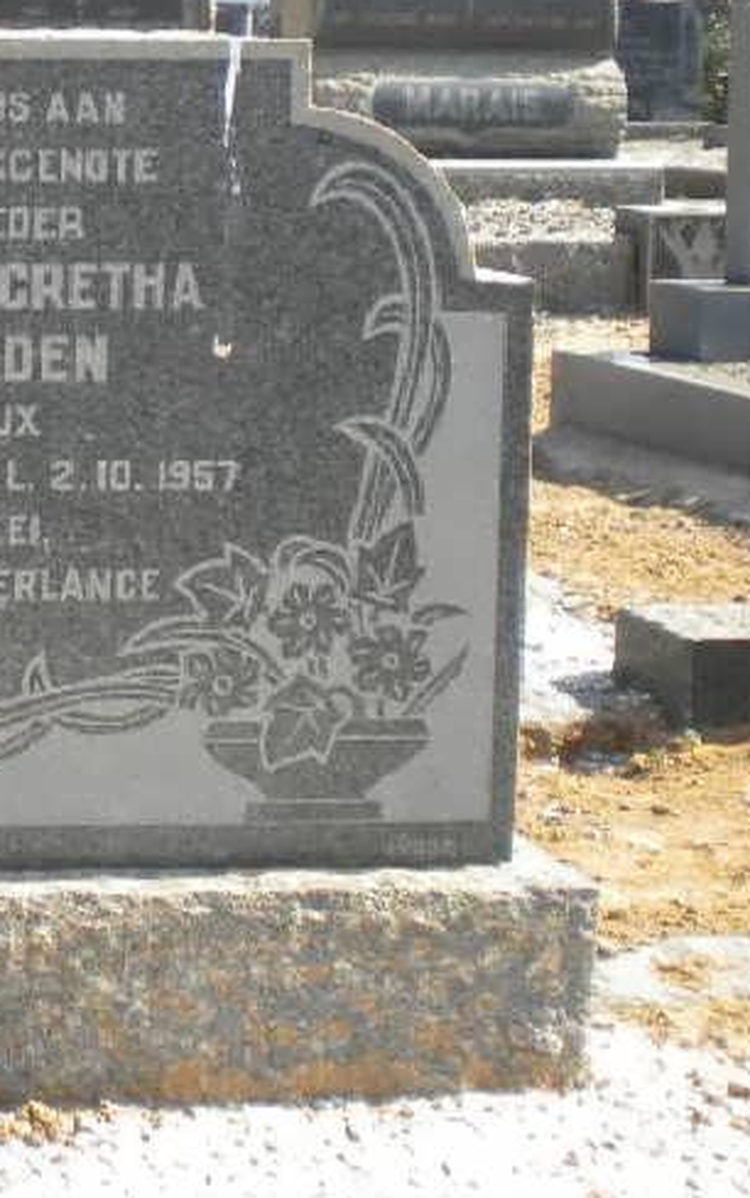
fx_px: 2973
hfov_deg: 12.8
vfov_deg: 22.7
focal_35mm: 91
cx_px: -664
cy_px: 426
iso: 80
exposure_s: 1/190
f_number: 4.6
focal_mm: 6.3
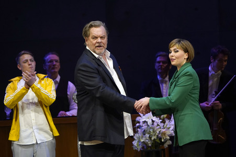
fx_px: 2063
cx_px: 118
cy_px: 78
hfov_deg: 6.5
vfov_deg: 4.4
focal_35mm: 315
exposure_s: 1/200
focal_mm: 315
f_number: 6.3
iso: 3200
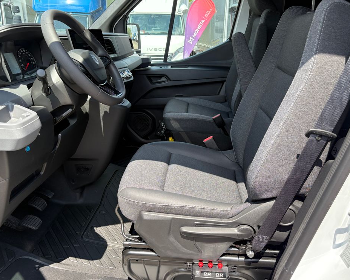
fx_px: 290
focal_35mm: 28
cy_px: 142
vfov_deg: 51.5
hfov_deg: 62.2
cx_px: 173
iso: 50
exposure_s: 1/444
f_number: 1.6
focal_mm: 5.96
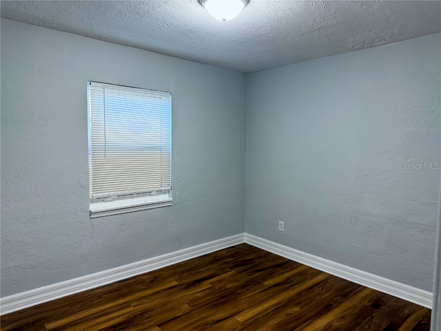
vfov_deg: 56.8
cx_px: 220
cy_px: 166
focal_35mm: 24
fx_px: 306
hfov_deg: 71.6
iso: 200
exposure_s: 1/60
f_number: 1.78
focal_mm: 6.76
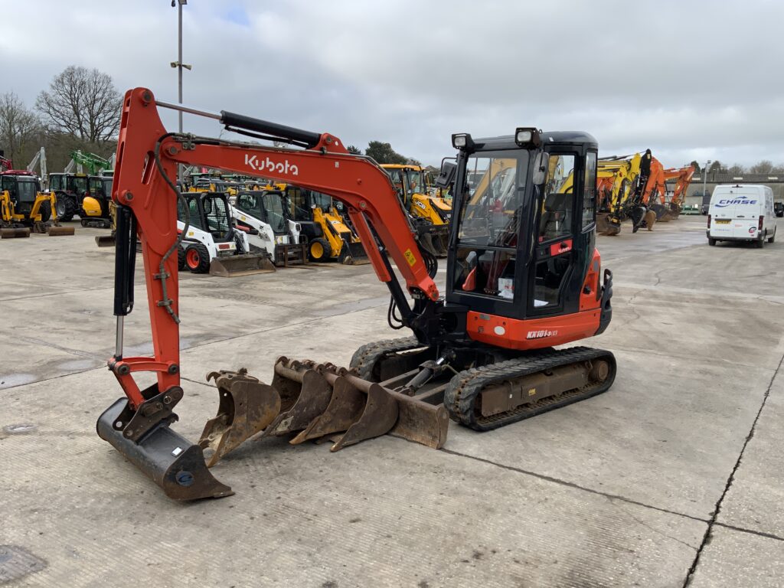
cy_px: 294
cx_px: 392
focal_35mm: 29
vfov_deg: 48.2
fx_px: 657
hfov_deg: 61.7
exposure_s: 1/997
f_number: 1.8
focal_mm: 3
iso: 16
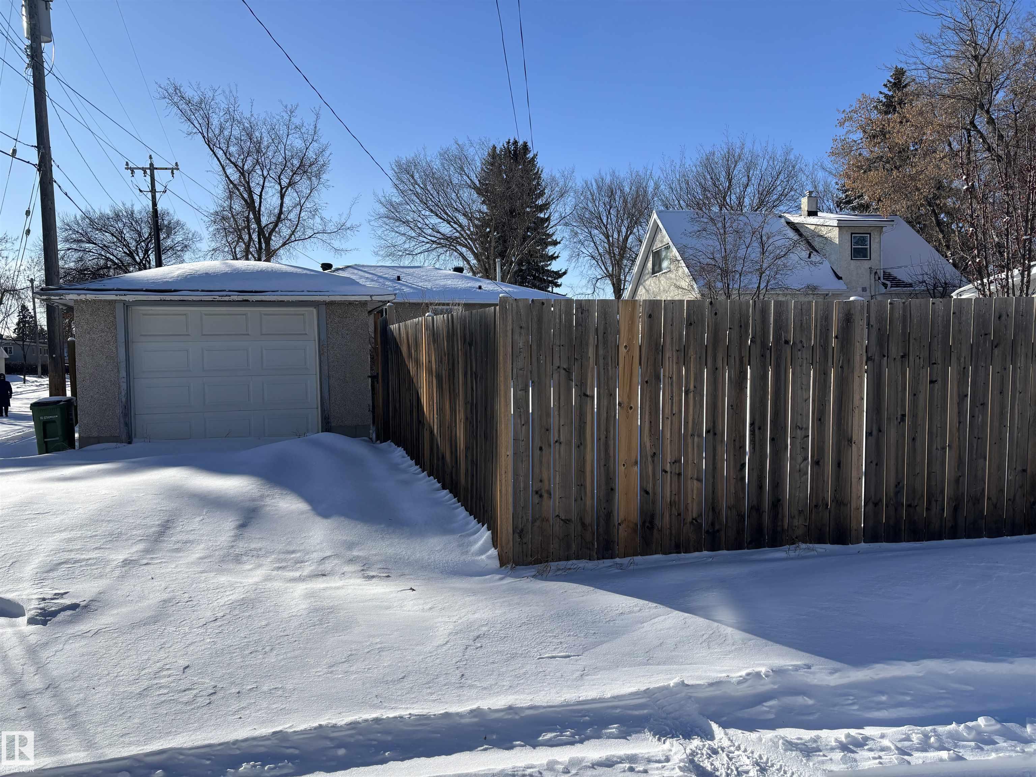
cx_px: 518
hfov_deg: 67.3
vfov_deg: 53.1
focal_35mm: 26
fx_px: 778
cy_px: 388
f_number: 1.6
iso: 50
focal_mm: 5.96
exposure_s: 1/4630
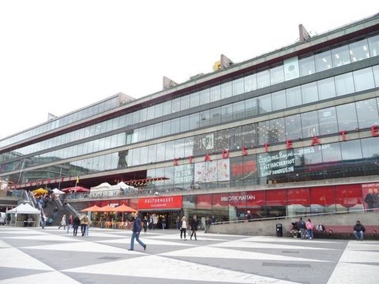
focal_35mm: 28
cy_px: 142
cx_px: 190
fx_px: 306
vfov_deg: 49.7
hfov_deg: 63.5
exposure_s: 1/80
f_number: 3.3
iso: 100
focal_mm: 4.7
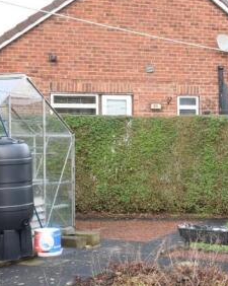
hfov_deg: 20.7
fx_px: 608
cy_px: 180
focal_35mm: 72
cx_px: 213
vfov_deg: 26.3
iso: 800
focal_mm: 22
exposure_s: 1/125
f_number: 9
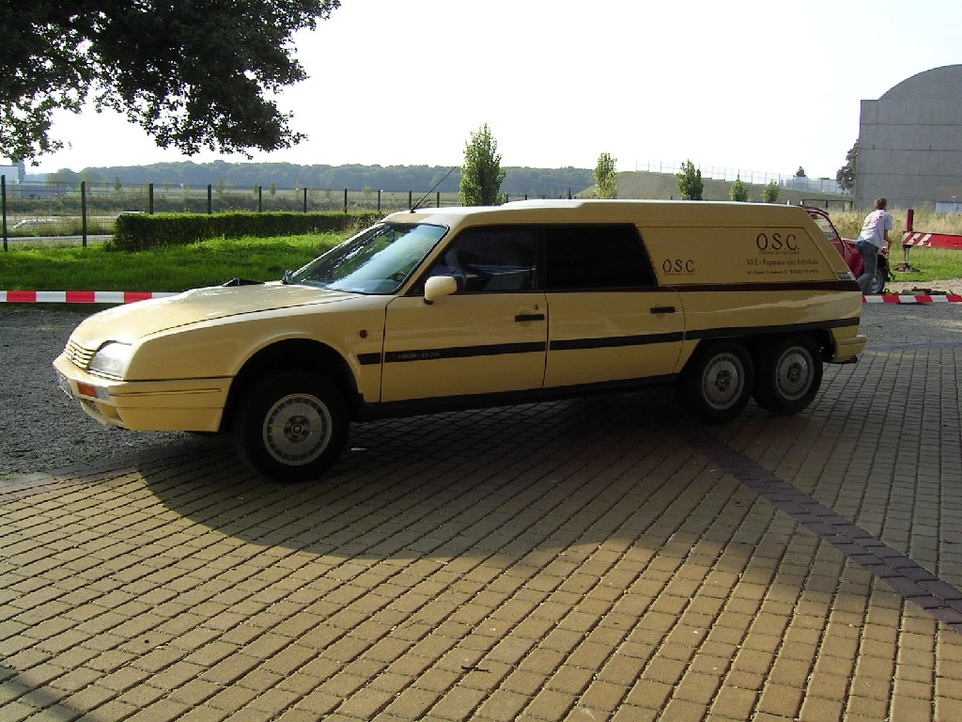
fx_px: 1000
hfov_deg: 51.4
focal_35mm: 36
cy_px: 361
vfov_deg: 39.7
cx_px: 481
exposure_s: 1/185
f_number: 4.8
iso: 50
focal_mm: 5.6
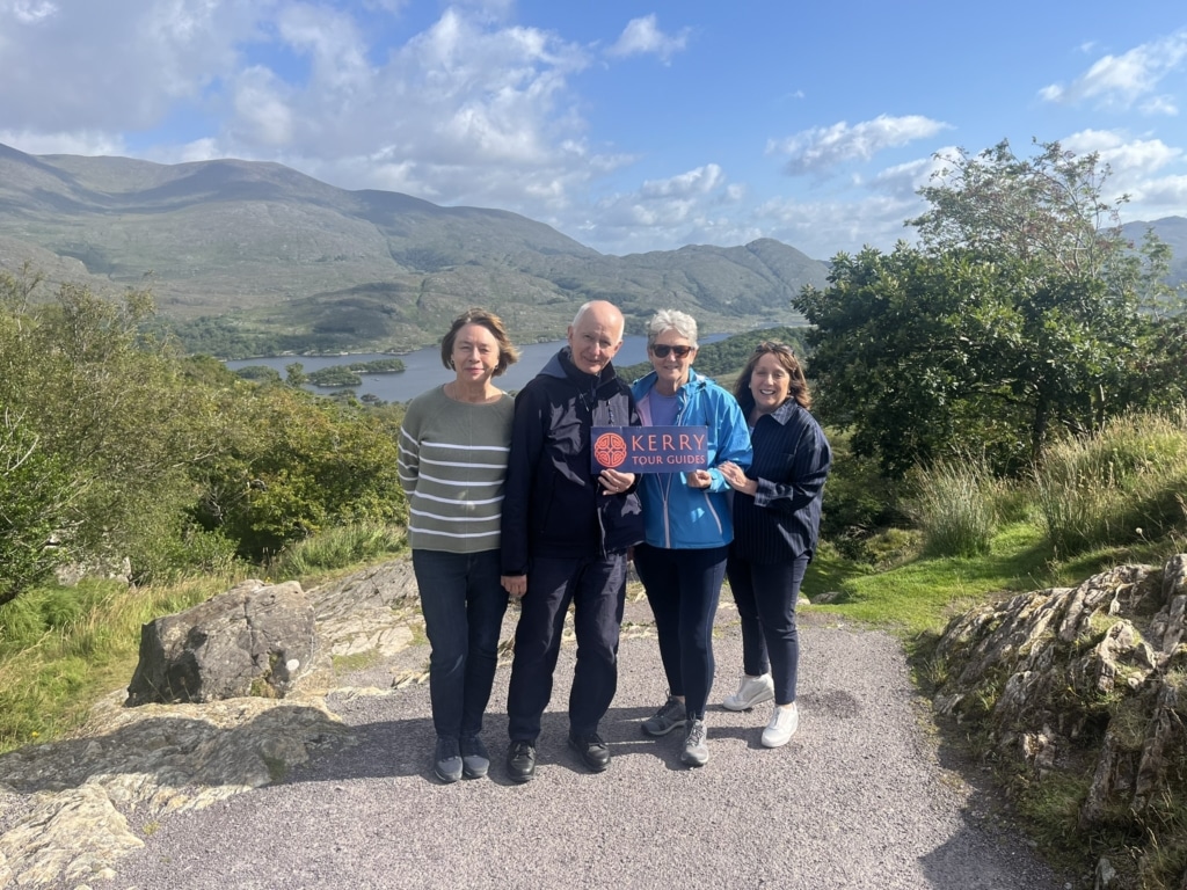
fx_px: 892
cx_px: 594
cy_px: 445
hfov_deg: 67.3
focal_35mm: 26
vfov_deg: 53.1
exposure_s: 1/2410
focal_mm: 5.1
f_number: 1.6
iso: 50
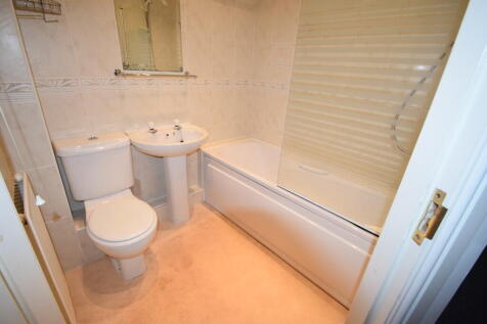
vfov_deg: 77.3
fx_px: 203
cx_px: 244
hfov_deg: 100.4
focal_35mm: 15
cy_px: 162
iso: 800
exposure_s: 1/80
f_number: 4.5
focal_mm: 10
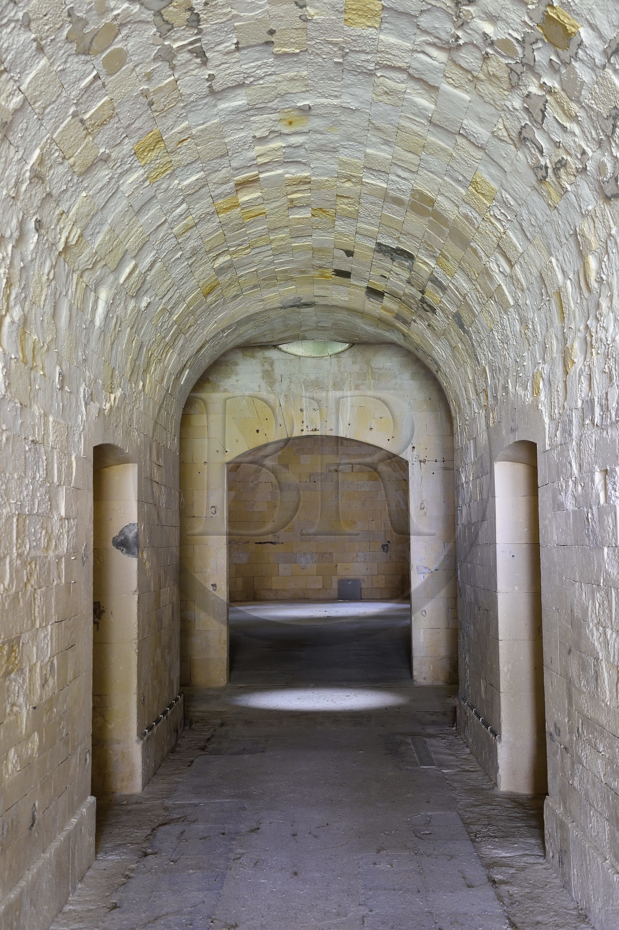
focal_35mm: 48
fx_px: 1239
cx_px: 310
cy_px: 465
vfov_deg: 41.1
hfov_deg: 28.0
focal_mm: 48
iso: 1600
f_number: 8
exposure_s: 1/15
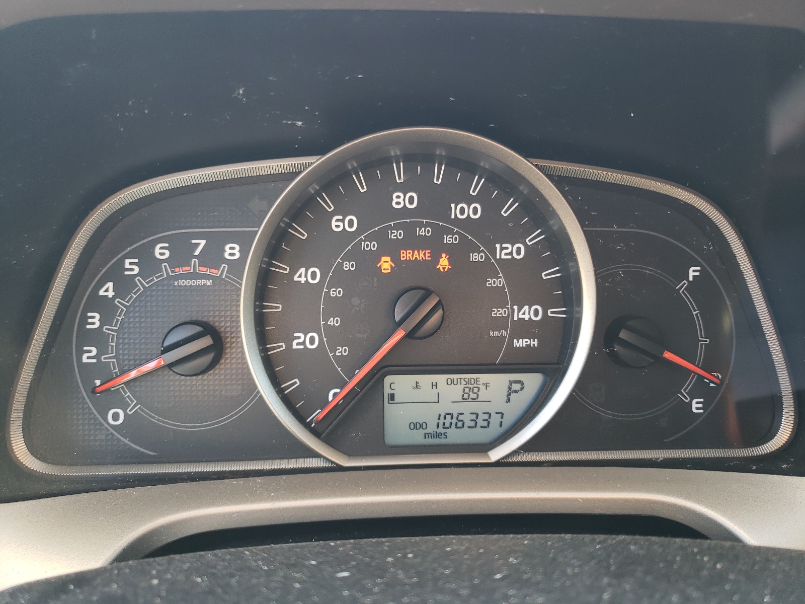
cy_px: 302
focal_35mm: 26
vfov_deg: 53.1
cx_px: 402
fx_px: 605
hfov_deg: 67.3
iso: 64
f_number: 1.5
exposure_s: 1/60.2
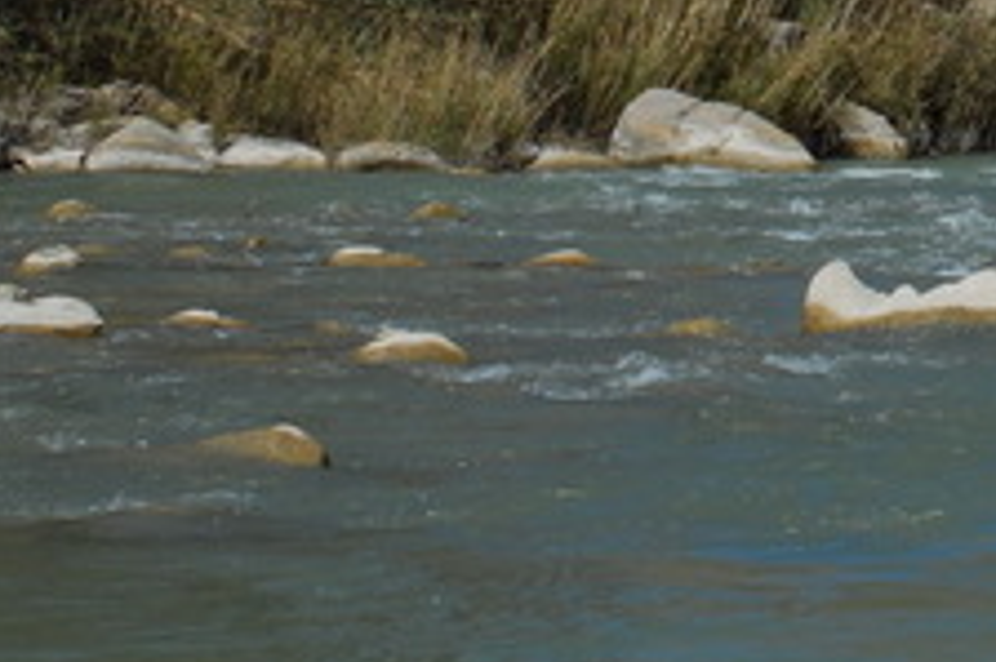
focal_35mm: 204
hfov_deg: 9.8
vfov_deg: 6.7
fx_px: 5640
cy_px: -251
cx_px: 1476
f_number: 8
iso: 160
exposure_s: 1/250
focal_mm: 38
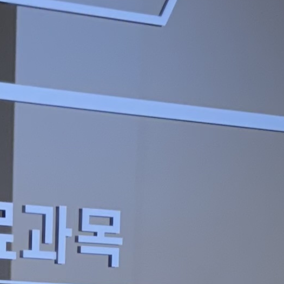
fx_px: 1513
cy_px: 659
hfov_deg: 10.7
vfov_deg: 9.6
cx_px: 44
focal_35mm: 163
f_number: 1.78
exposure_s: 1/120
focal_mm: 6.76
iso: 160
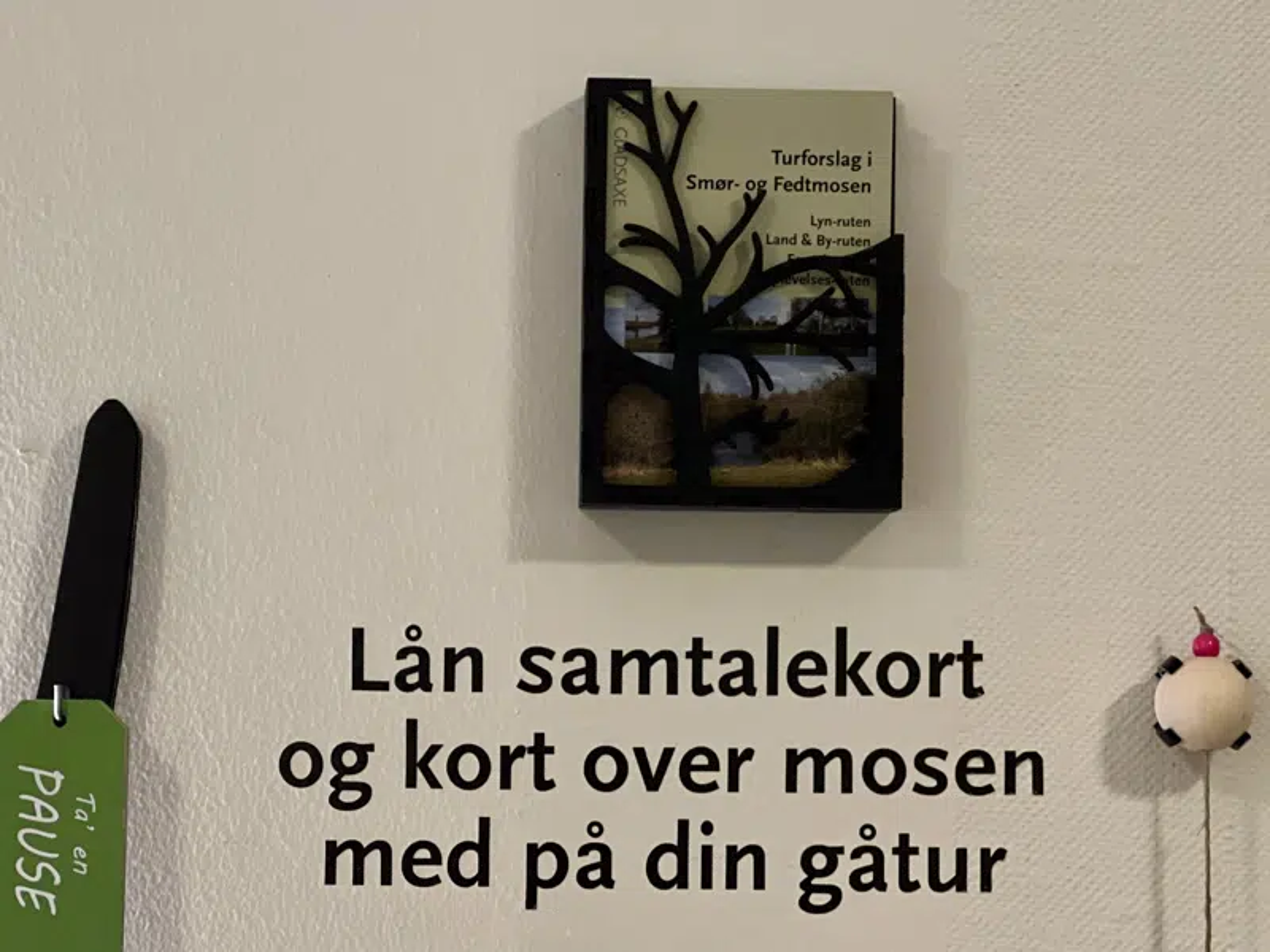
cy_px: 476
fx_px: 2825
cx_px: 635
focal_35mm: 77
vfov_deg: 19.1
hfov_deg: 25.3
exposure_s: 1/14
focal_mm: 9
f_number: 2.8
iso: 500
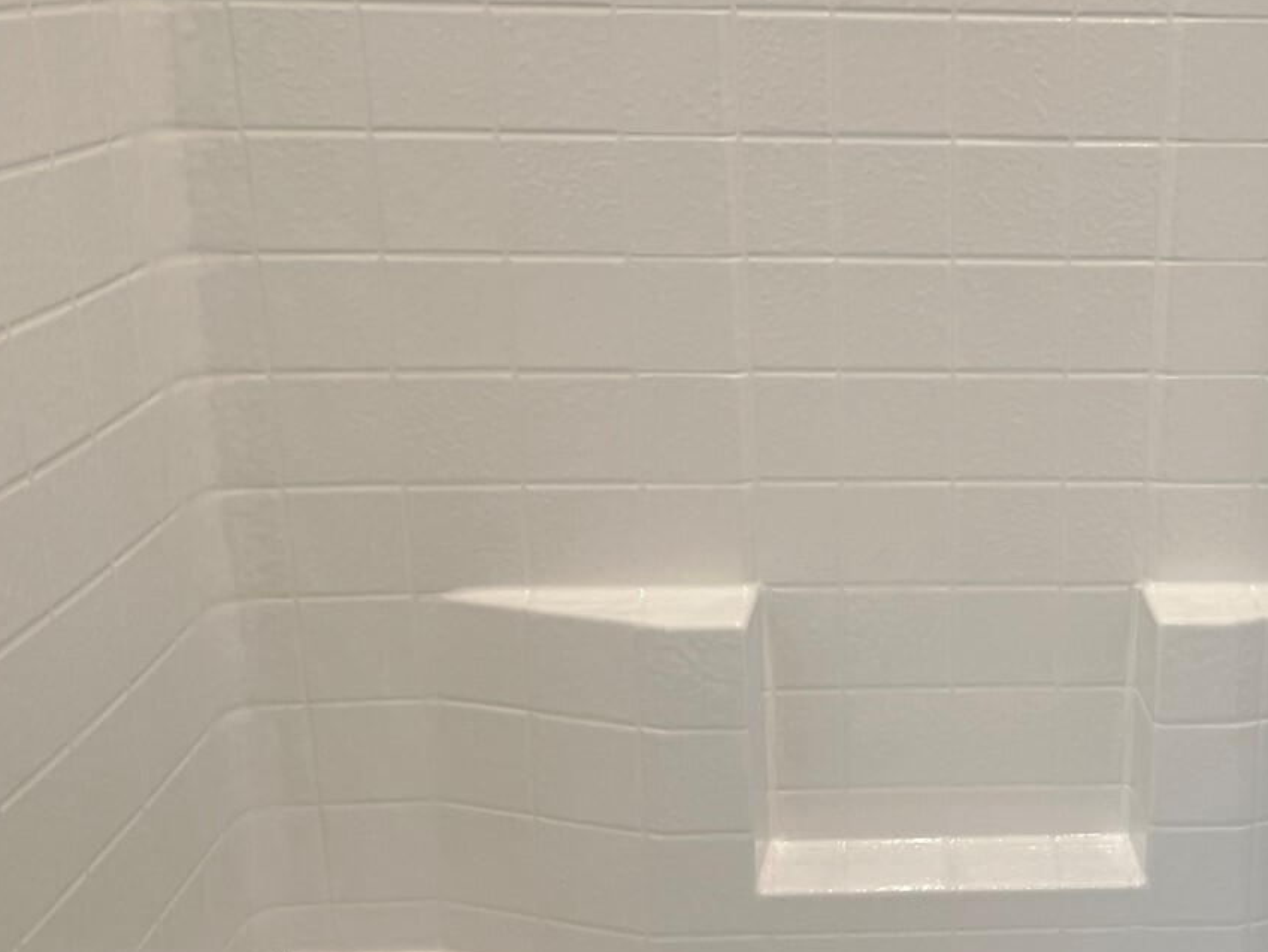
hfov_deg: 37.5
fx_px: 1795
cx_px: 1011
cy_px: 507
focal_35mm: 49
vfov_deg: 29.7
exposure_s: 1/120
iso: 50
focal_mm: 5.7
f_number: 1.5
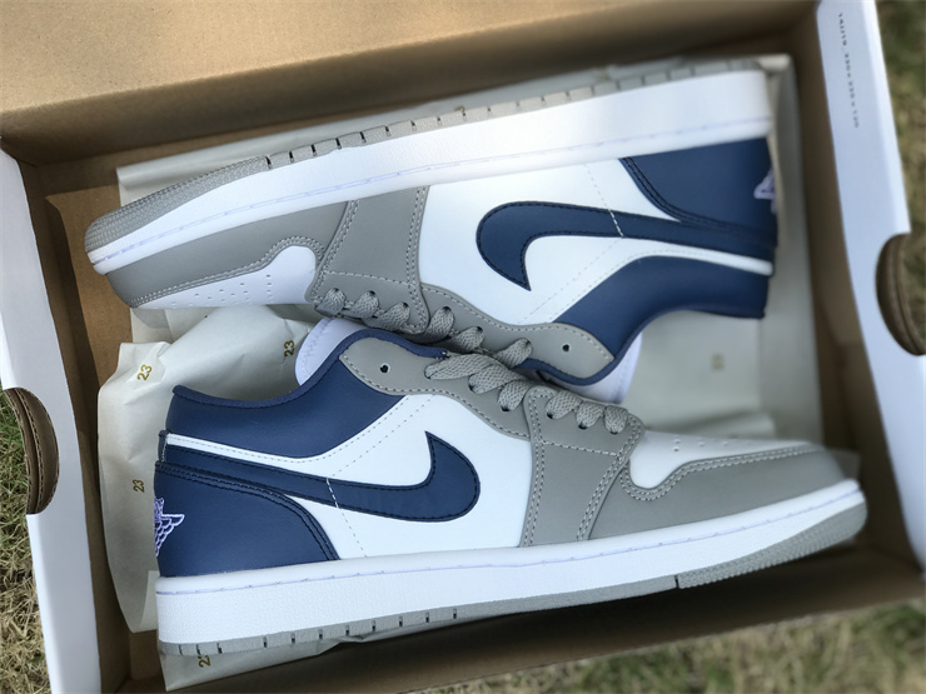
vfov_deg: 25.7
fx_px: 1525
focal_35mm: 57
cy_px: 347
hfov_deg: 33.8
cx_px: 463
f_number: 2.8
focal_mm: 6.6
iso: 20
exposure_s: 1/372
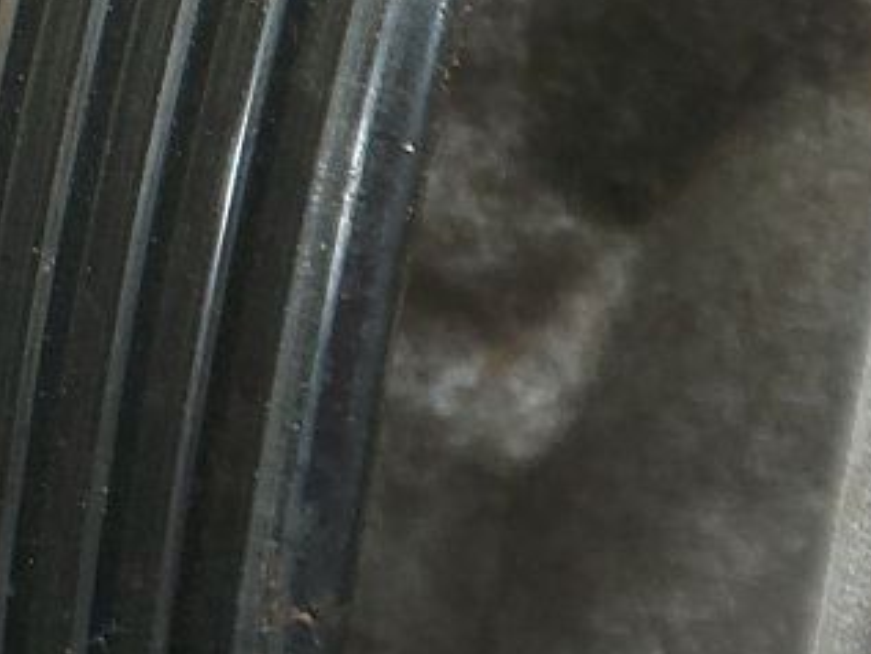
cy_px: 1322
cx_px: 1894
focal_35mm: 105
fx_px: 2643
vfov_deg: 12.4
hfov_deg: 14.5
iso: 64
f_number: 1.8
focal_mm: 5.23
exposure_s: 1/50
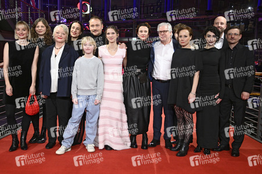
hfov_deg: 50.7
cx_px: 131
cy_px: 87
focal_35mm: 38
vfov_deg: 35.0
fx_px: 276
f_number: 5.6
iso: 5000
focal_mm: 38
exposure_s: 1/250
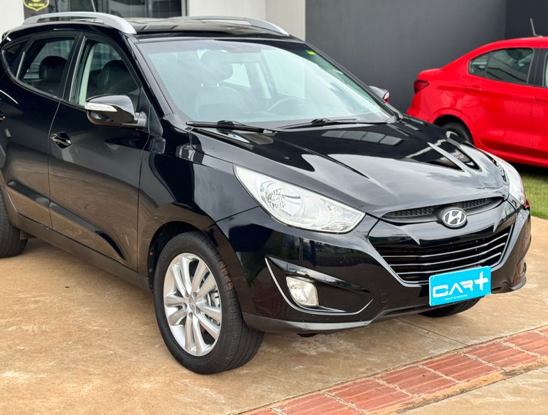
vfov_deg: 25.4
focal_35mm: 58
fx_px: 921
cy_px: 208
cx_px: 256
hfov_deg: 33.1
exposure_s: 1/457
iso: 64
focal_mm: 6.76
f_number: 1.78
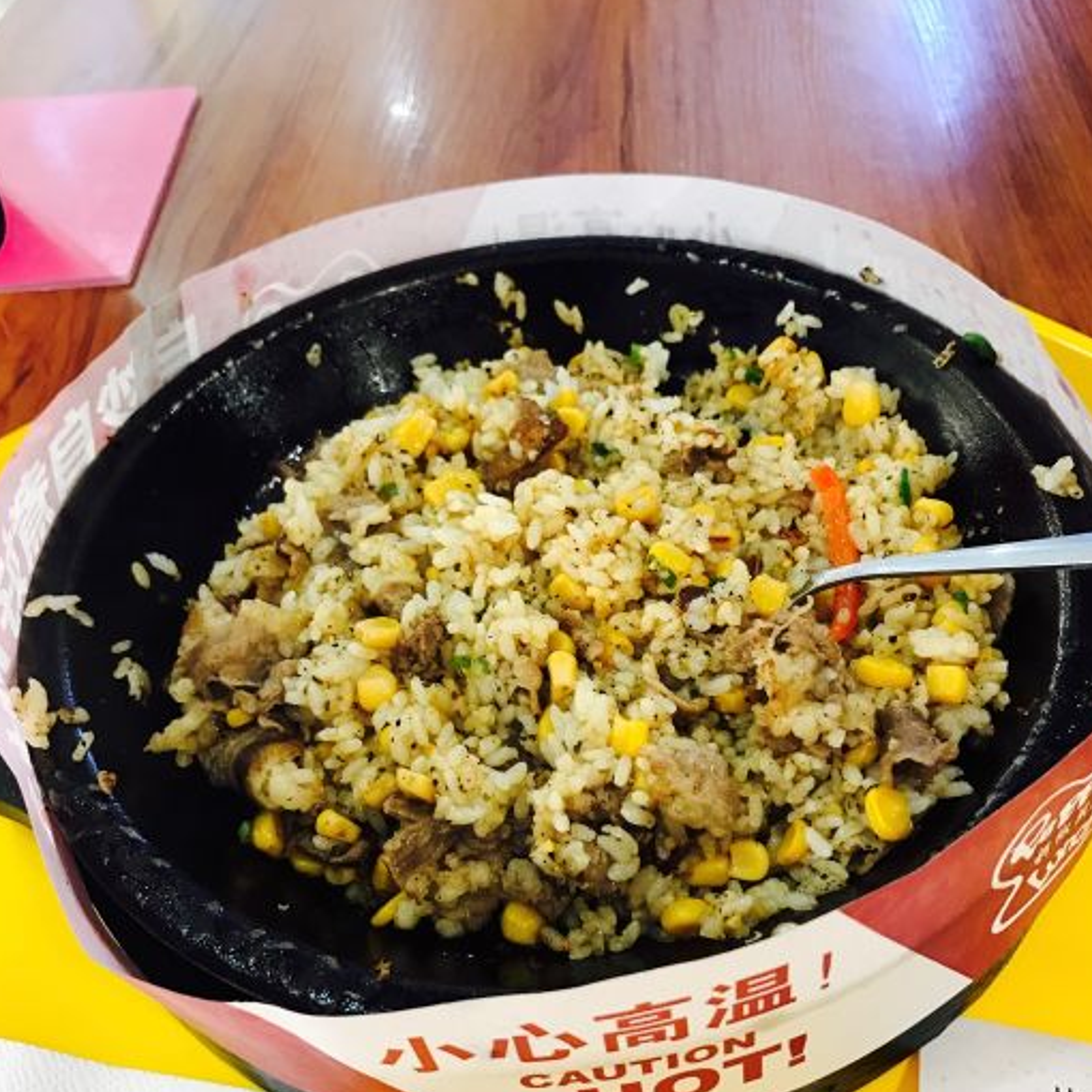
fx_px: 1213
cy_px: 621
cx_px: 551
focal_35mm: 34
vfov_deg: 48.3
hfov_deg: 48.4
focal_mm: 3.99
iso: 40
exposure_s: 1/20
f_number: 1.8
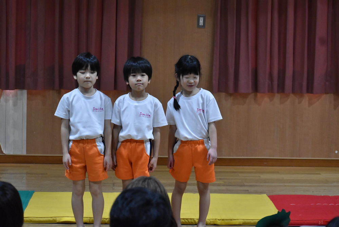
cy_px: 114
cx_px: 170
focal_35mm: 108
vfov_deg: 12.7
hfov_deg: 18.9
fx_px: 1018
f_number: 4.8
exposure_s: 1/400
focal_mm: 72
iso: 4000
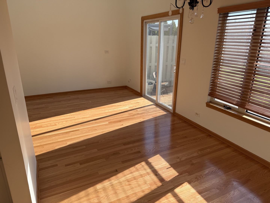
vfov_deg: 56.8
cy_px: 102
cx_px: 135
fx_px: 187
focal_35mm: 24
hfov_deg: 71.6
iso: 80
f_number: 1.78
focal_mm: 6.76
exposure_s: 1/1060
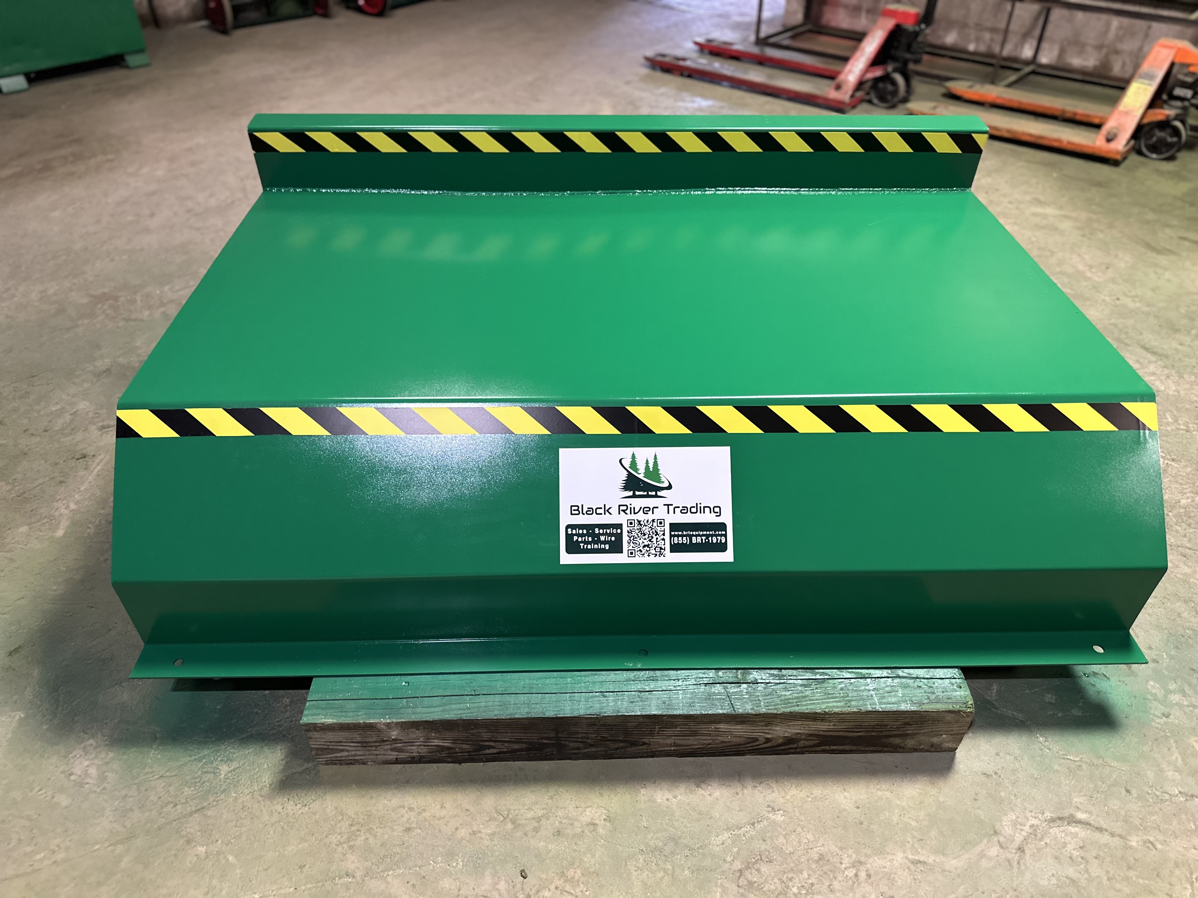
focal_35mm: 24
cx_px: 599
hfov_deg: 71.6
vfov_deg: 56.8
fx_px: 831
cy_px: 449
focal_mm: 6.86
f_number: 1.78
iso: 500
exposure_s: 1/60
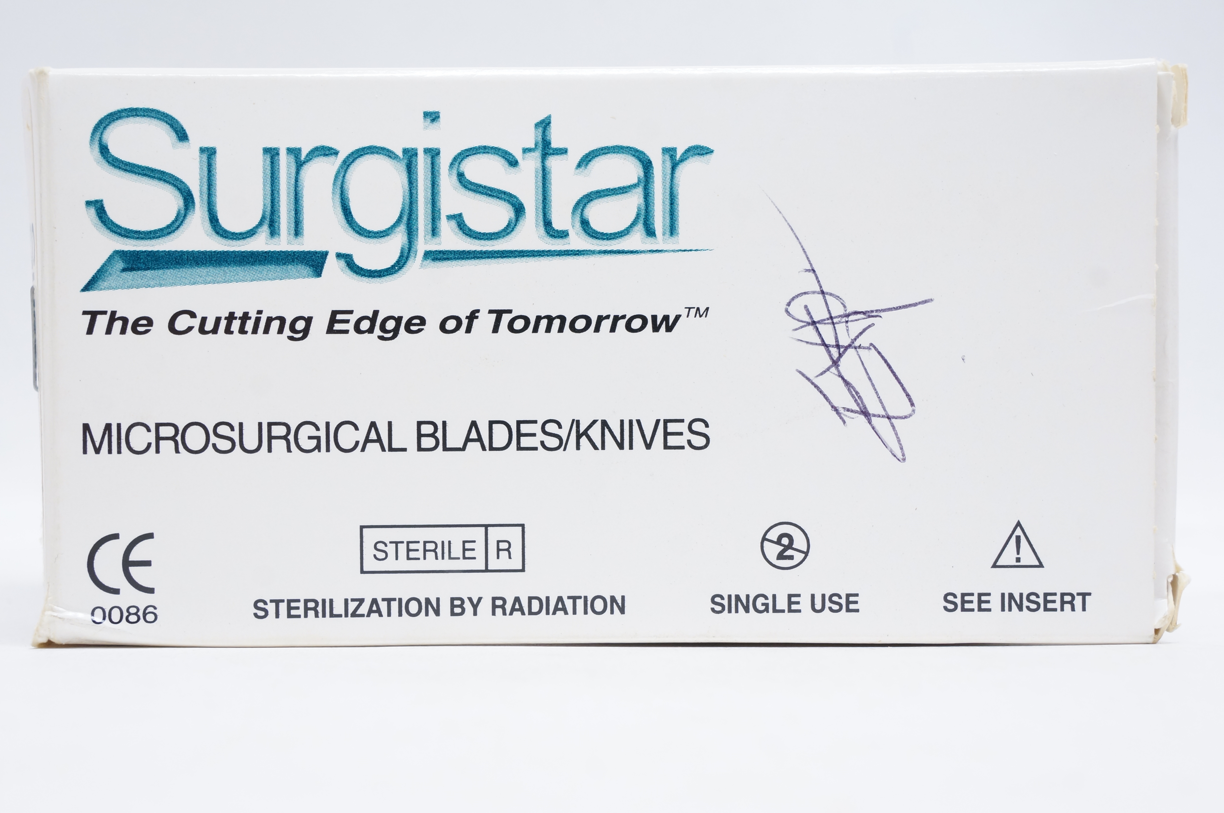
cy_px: 406
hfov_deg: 35.1
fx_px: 1936
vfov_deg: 23.7
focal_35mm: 57
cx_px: 612
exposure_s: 1/15
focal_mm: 38
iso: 800
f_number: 9
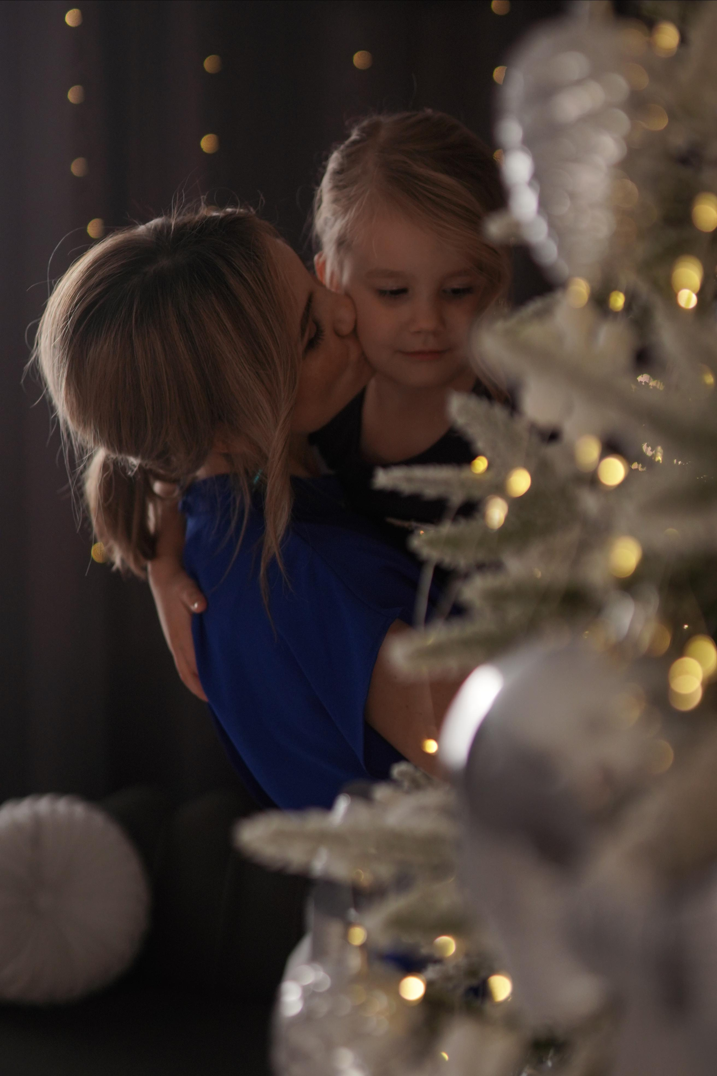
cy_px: 538
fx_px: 1553
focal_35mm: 52
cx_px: 358
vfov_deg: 38.2
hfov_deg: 26.0
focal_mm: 35
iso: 640
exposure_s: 1/3200
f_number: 1.4
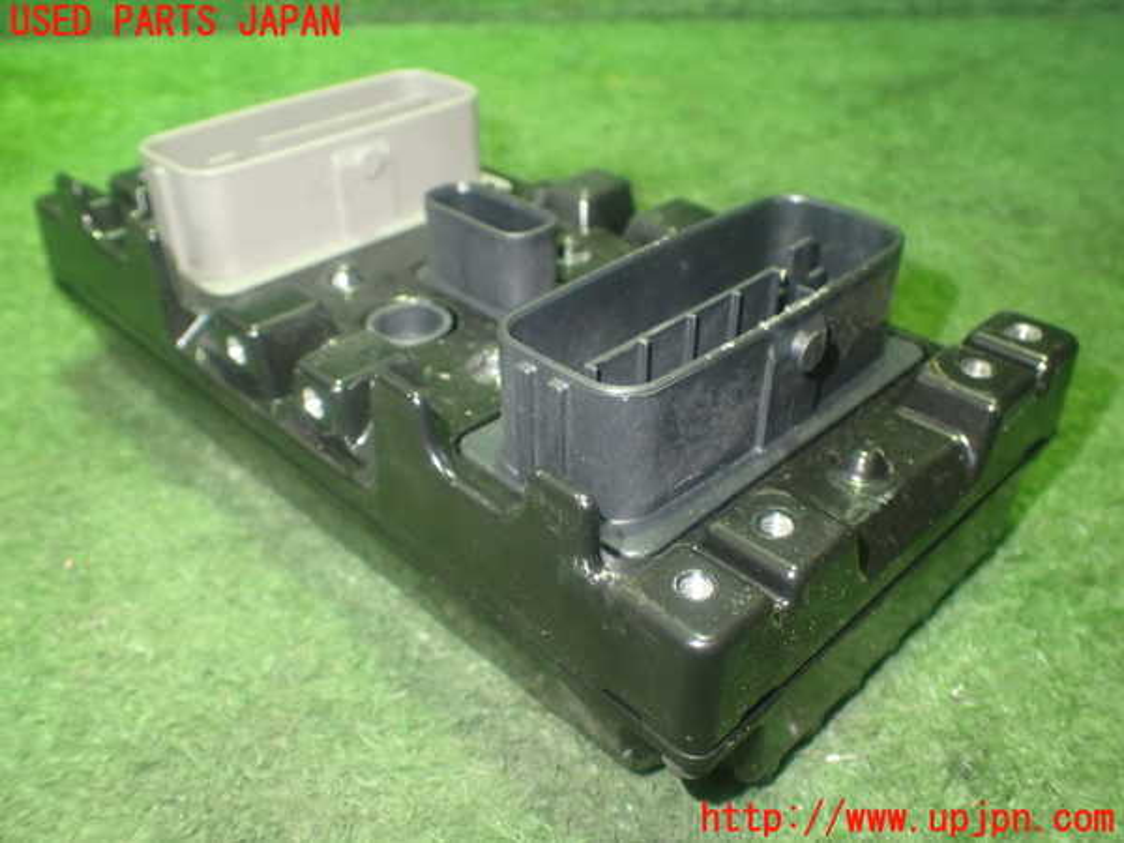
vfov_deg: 44.2
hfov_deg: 56.8
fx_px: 1039
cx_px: 562
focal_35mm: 32
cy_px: 422
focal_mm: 5.79
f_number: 2.4
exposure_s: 1/25
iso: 800
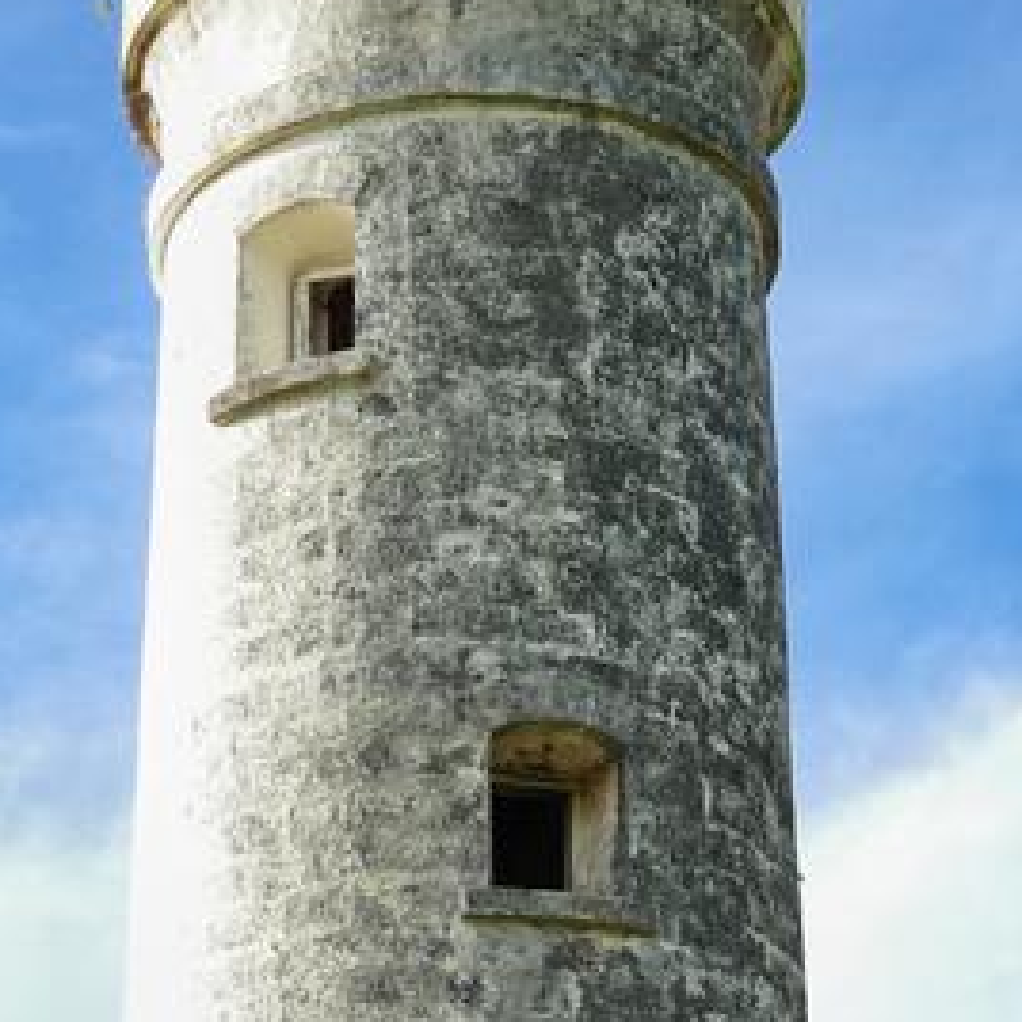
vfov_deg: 11.1
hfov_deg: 11.5
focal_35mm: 152
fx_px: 5077
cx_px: 416
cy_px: 1495
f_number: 7.1
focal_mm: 26
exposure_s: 1/200
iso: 100
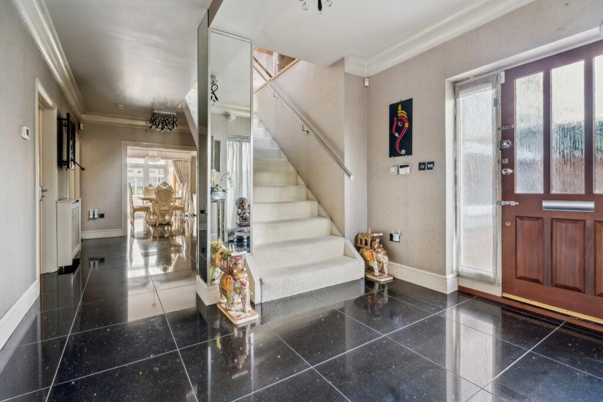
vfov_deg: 73.8
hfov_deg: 96.7
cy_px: 201
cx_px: 302
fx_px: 268
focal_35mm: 16
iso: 640
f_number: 11
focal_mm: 16
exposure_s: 1/2.5
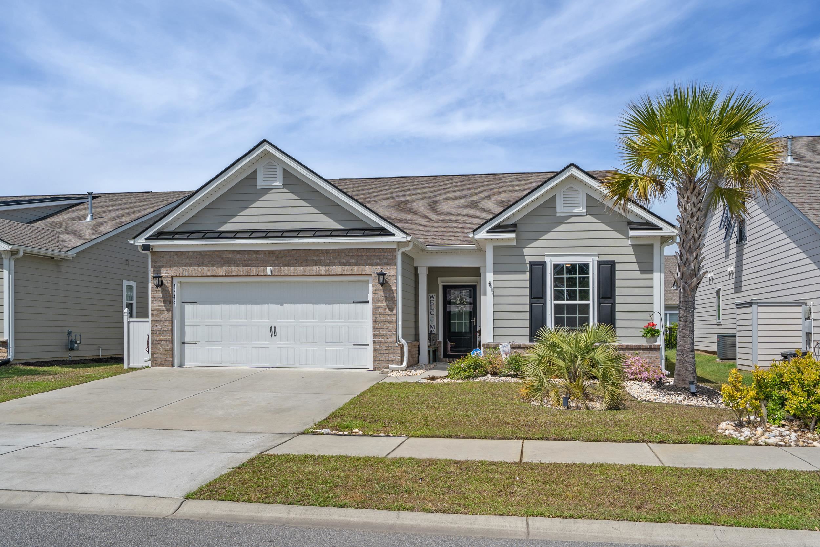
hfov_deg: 61.9
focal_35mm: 30
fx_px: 683
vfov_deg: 43.6
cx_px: 410
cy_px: 274
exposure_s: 1/1000
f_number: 8
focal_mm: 30
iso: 200
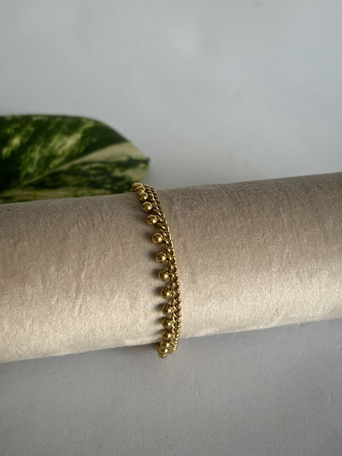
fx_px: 685
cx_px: 171
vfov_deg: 36.8
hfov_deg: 28.0
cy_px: 228
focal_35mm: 52
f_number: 1.6
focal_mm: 5.96
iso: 64
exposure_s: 1/60
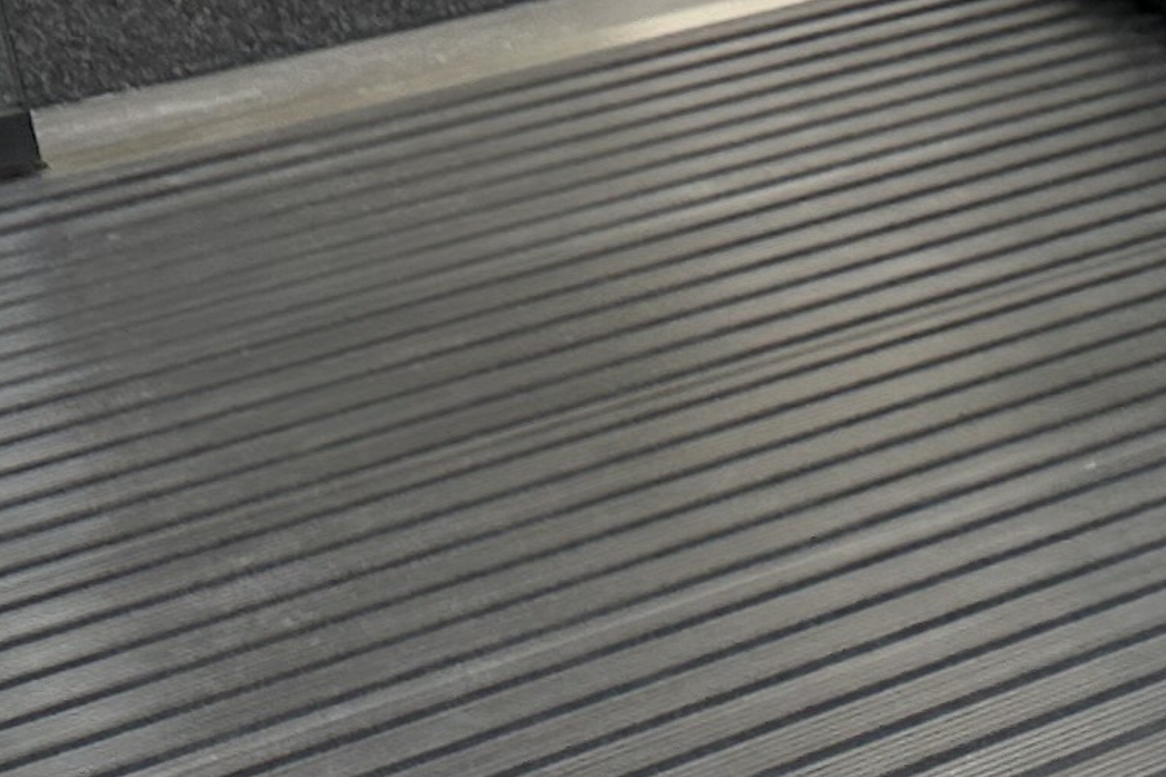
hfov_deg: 12.0
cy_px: 543
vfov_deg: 10.3
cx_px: 2925
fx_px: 4306
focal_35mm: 133
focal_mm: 6.86
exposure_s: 1/144
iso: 64
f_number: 1.78
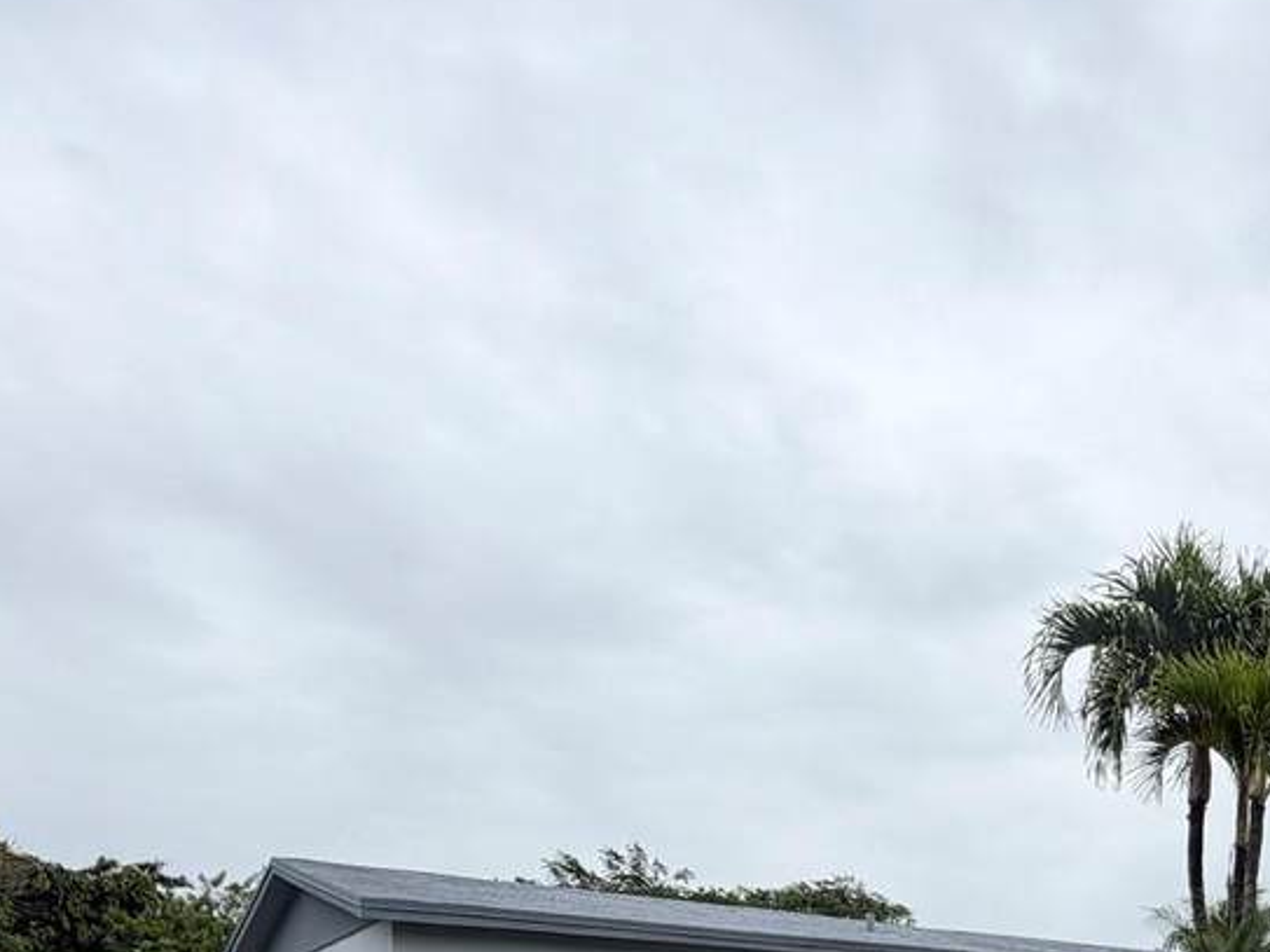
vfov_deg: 36.3
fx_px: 1210
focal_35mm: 33
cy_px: 1050
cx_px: 875
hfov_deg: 53.9
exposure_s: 1/770
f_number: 2.2
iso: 32
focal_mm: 2.22
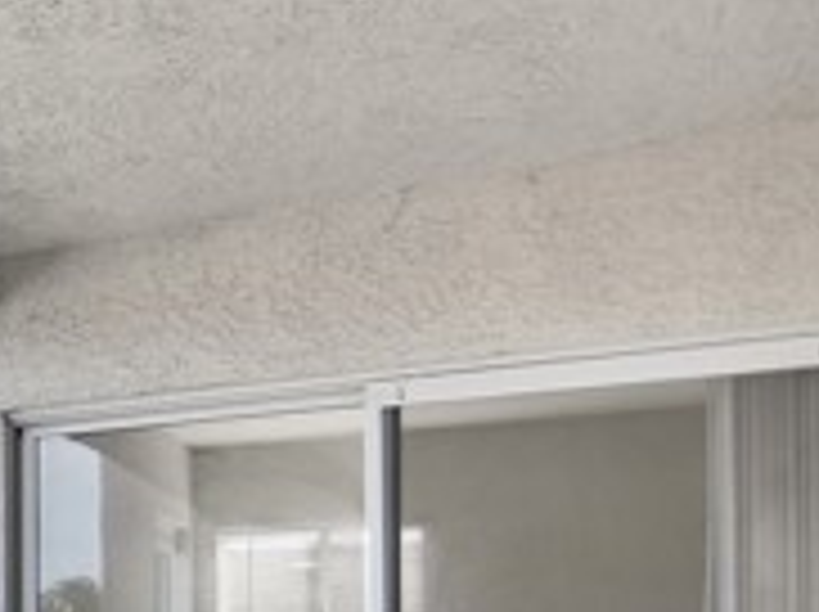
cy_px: 648
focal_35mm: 56
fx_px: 1316
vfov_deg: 24.7
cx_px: -594
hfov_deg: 22.7
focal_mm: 11
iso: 100
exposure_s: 1/50
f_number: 3.2
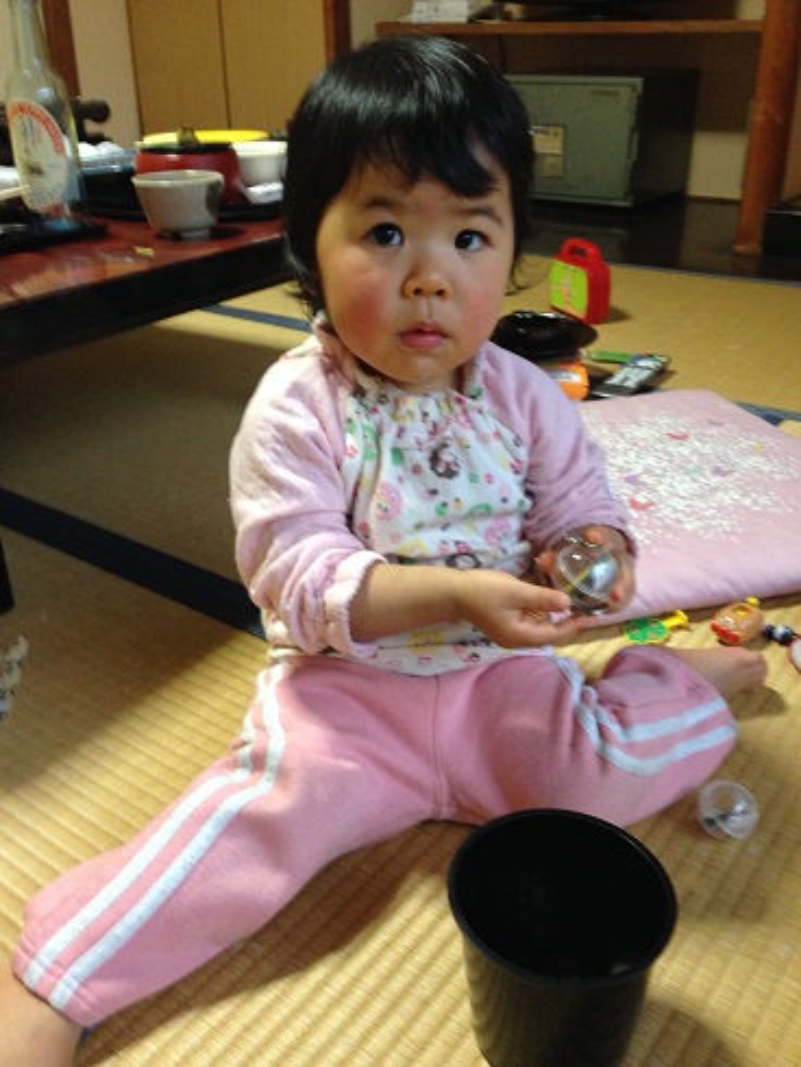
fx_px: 1017
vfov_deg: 55.3
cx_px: 400
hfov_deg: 43.0
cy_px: 534
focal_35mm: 33
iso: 250
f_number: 2.4
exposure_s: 1/20
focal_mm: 4.12
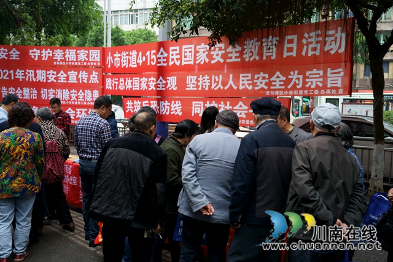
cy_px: 131
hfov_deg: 61.9
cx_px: 196
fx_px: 328
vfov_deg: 43.6
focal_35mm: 30
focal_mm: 30
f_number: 4
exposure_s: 1/160
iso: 800
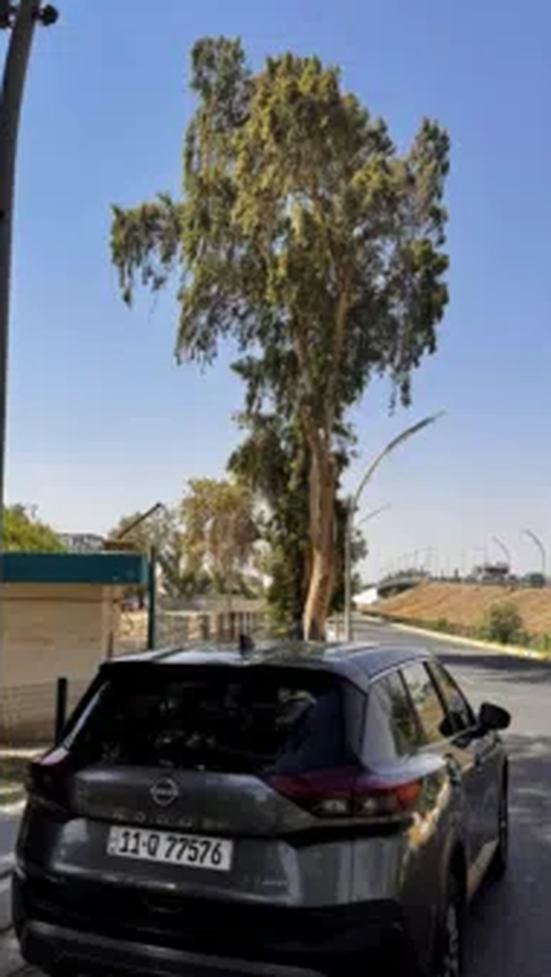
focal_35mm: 31
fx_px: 804
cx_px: 235
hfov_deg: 37.8
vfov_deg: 62.4
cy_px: 545
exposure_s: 1/4608
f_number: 1.78
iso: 80
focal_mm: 6.76
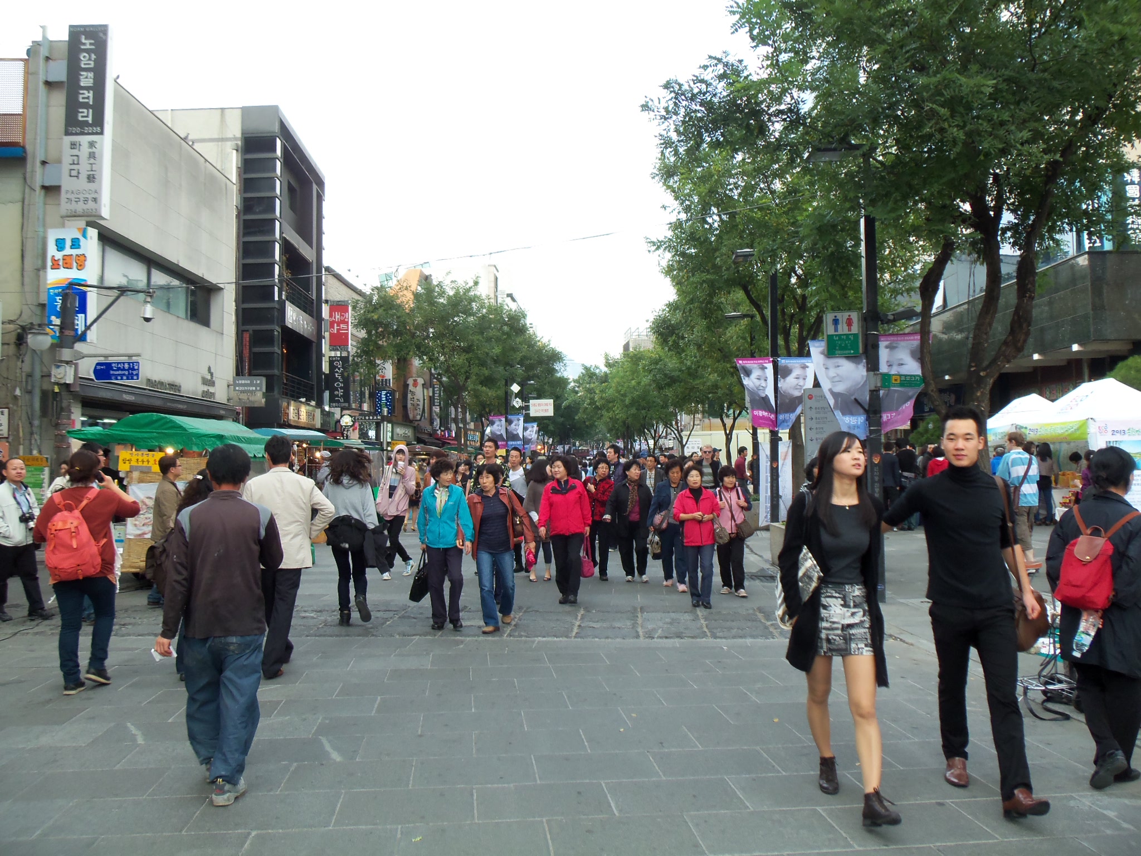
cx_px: 570
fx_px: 956
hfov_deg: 61.7
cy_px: 428
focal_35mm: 29
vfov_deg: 48.2
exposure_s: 1/100
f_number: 3.4
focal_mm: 5.2
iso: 80
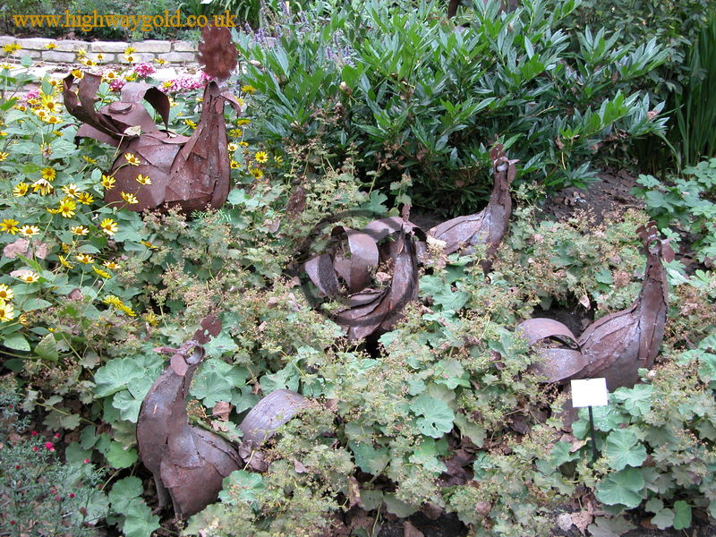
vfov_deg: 27.5
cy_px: 268
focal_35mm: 53
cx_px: 358
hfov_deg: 36.2
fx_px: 1096
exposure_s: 1/8
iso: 100
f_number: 3.1
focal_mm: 13.7
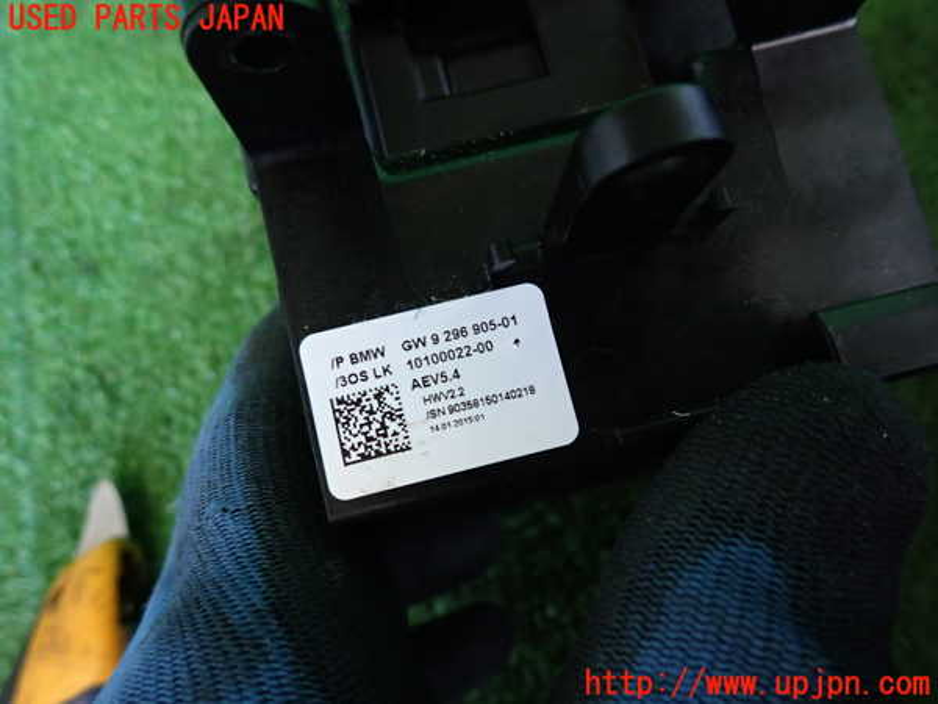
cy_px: 352
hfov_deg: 69.4
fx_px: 677
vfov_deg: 54.9
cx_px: 469
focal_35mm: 25
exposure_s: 1/30
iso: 400
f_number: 2
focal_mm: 4.5
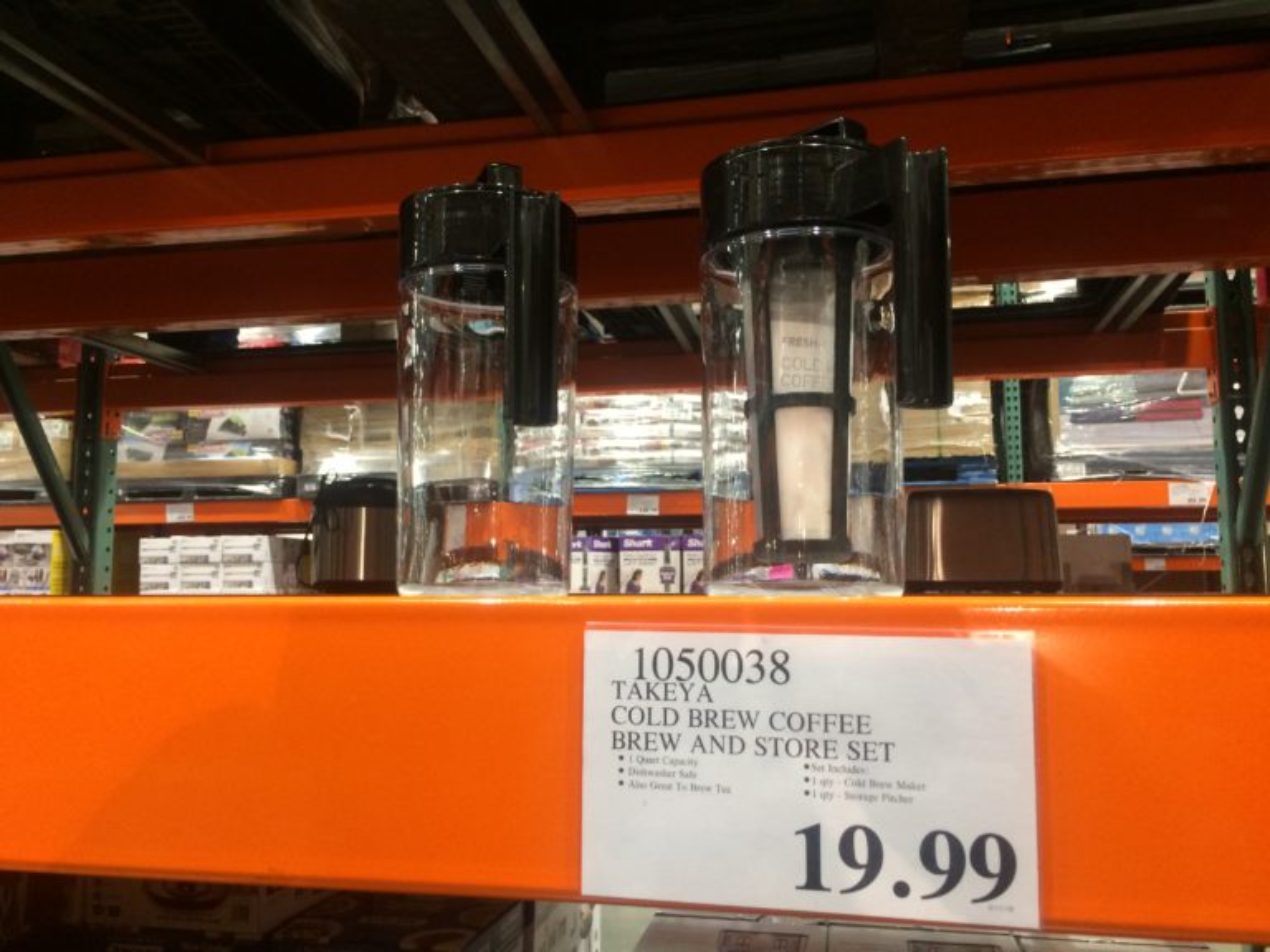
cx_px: 635
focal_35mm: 29
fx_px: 1064
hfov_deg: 61.7
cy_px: 476
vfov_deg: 48.2
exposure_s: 1/30
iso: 160
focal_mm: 4.15
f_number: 2.2
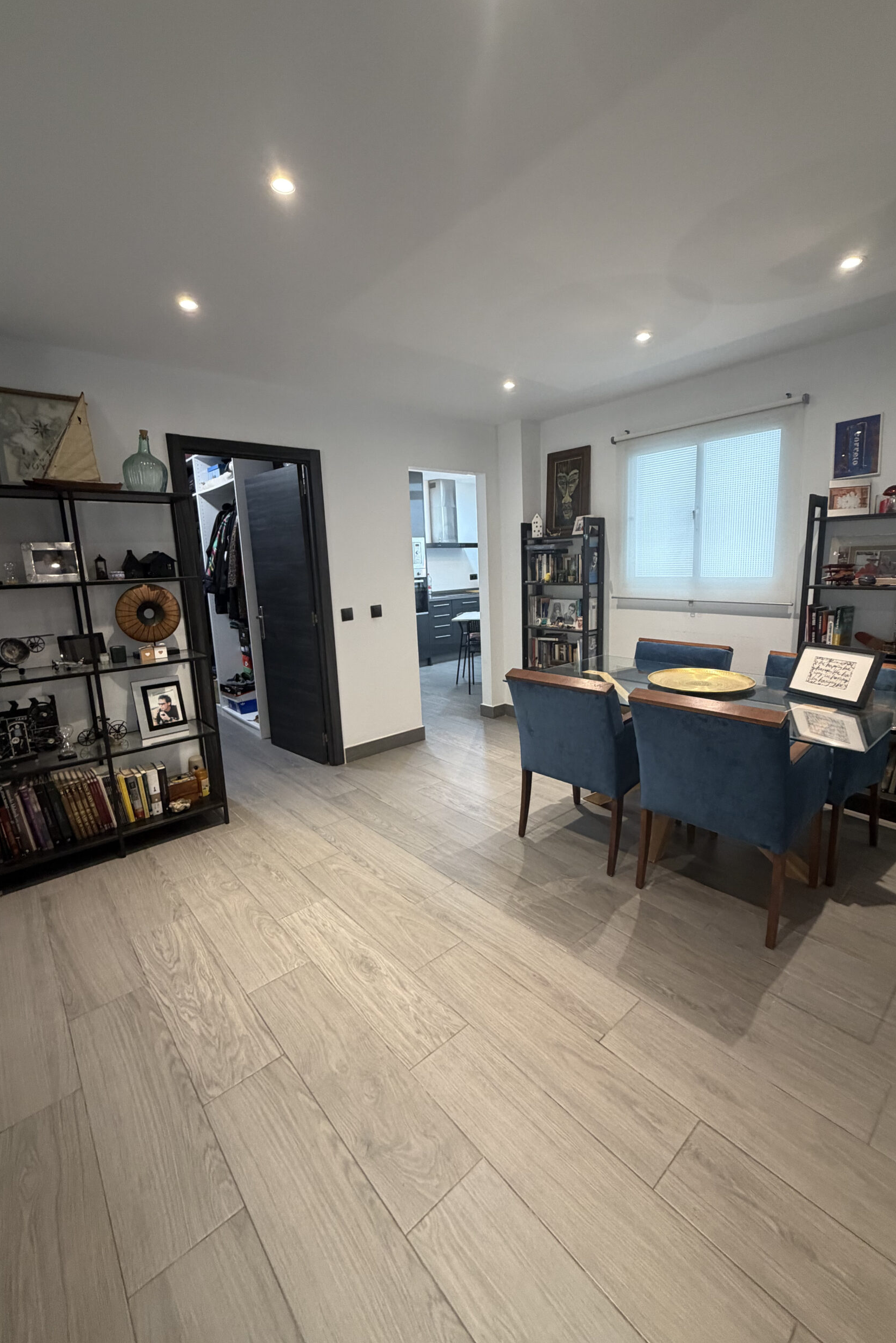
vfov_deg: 100.4
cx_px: 469
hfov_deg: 77.3
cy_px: 656
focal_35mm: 15
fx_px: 560
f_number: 2.2
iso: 320
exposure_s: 1/50
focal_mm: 2.22
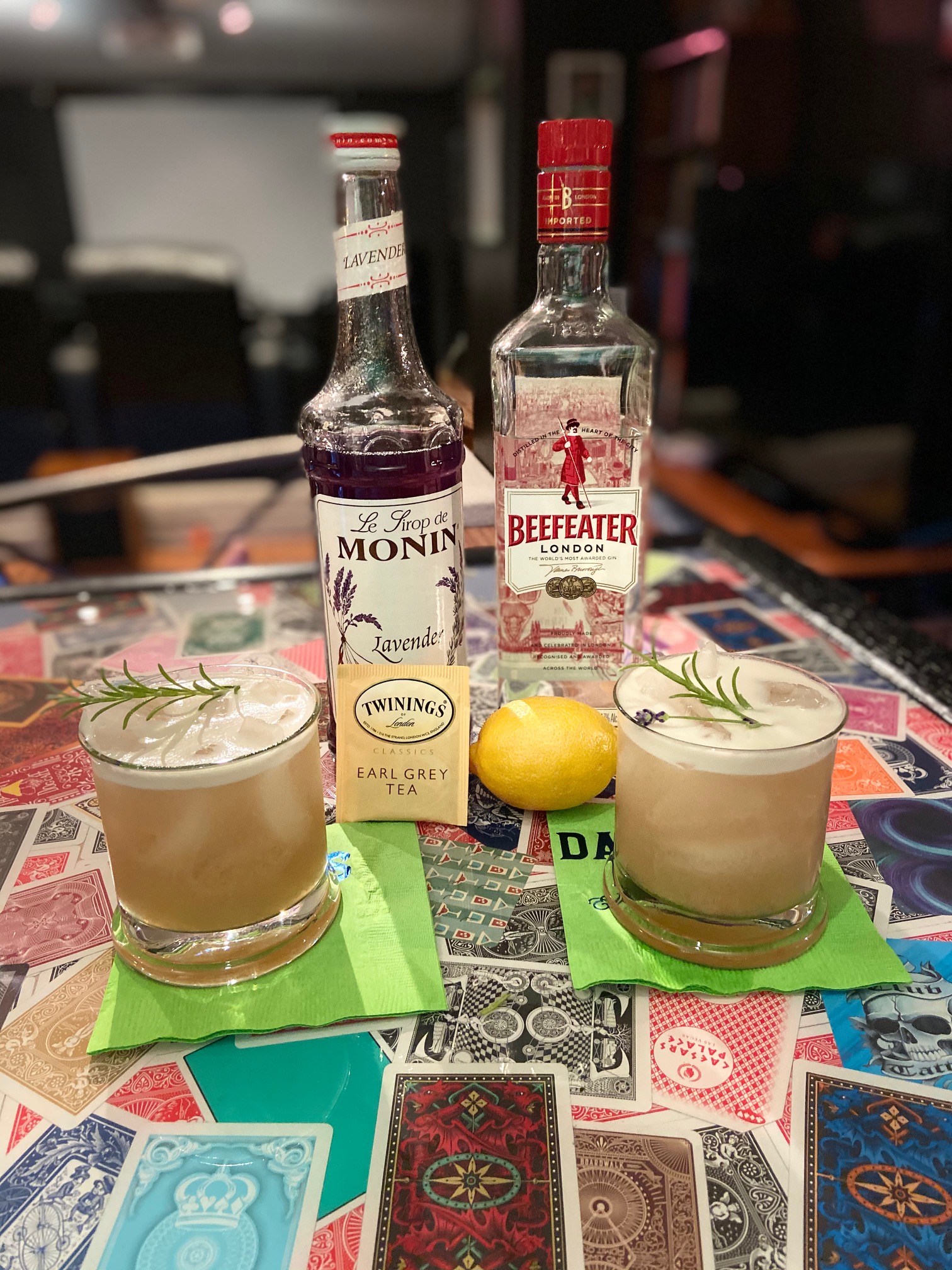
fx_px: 953
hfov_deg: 53.1
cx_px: 476
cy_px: 635
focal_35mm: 26
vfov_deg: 67.3
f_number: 1.8
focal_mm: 4.25
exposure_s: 1/30
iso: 640
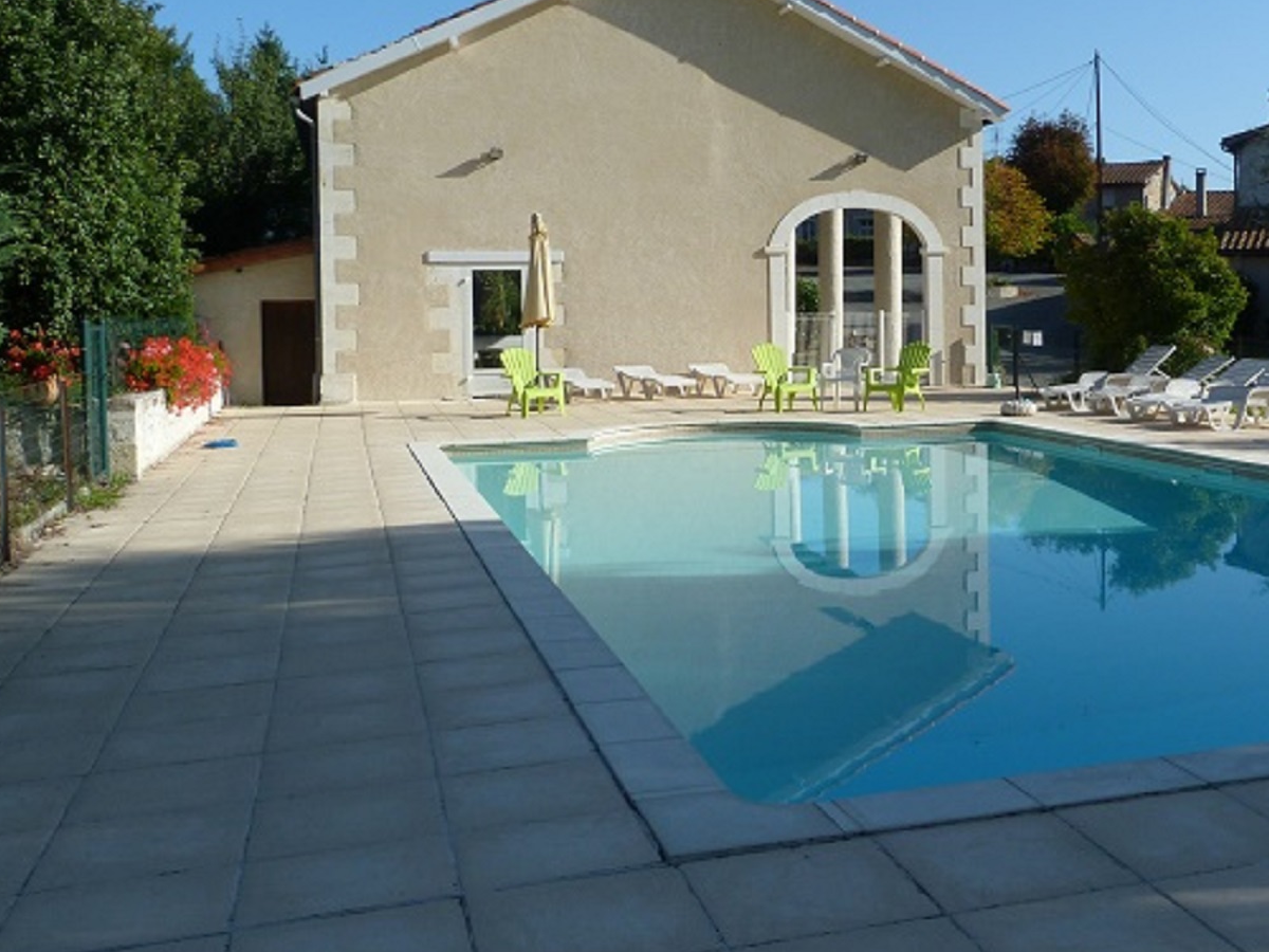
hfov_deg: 46.0
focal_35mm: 40
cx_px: 853
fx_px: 1466
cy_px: 361
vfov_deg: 35.8
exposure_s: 1/320
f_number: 5.6
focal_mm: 4.5
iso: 80
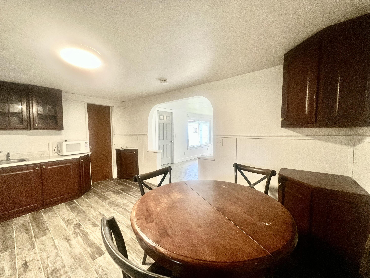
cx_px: 185
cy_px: 139
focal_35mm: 13
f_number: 1.8
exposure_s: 1/60
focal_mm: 1.57
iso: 200
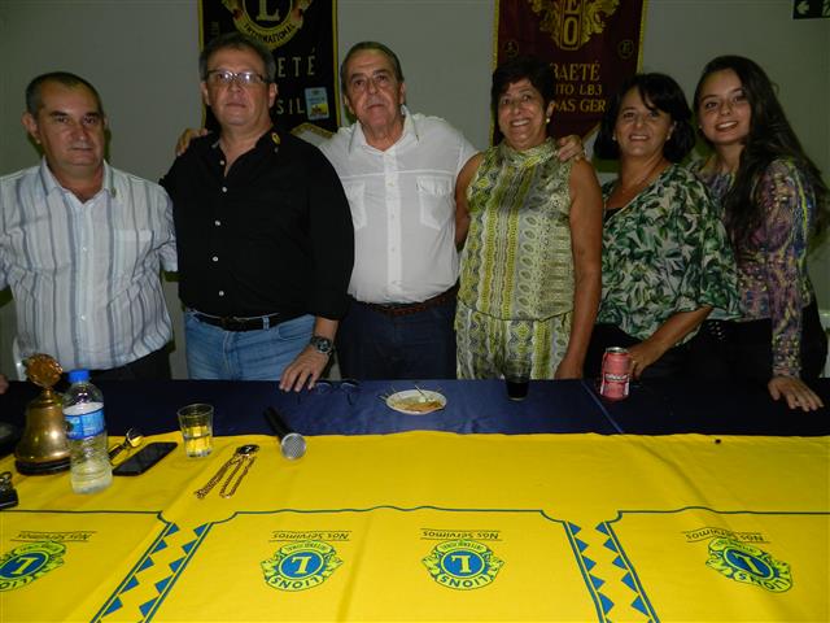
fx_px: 551
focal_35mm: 23
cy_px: 312
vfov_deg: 58.9
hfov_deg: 73.9
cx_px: 415
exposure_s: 1/30
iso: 200
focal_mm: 4
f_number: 3.4
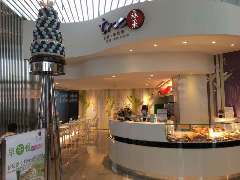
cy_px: 90
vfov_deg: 48.2
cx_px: 120
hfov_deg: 61.7
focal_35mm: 29
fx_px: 201
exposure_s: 1/15
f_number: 2.2
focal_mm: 4.15
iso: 25
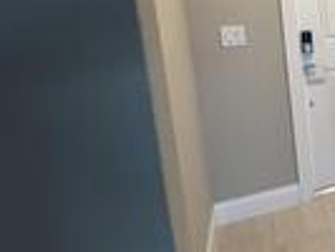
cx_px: 476
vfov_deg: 35.6
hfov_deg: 31.1
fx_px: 378
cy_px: 48
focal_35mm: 39
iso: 250
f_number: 1.8
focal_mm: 1.57
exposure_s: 1/60
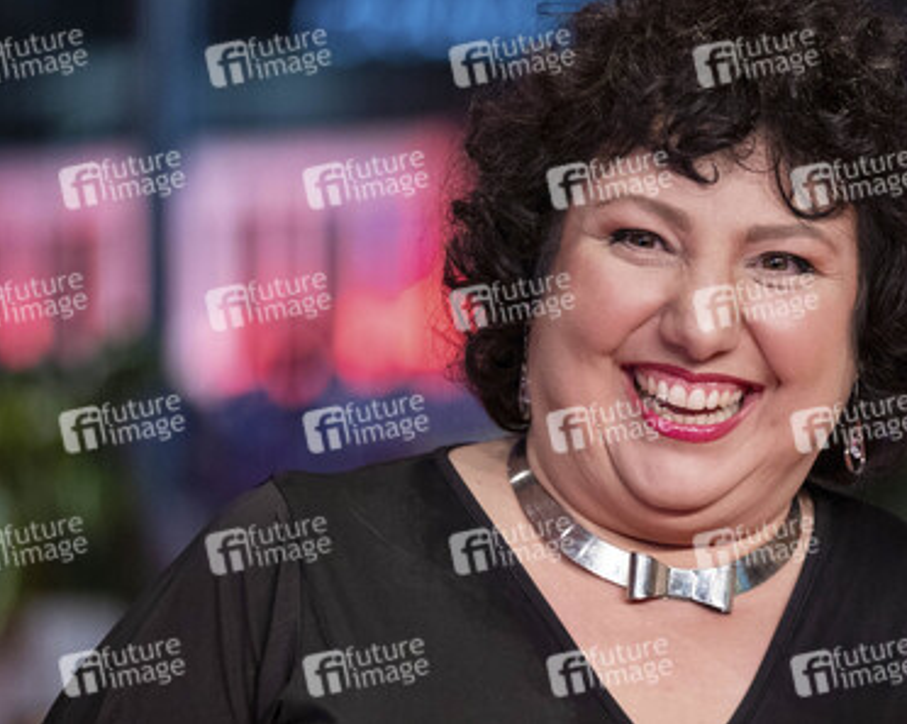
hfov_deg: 8.1
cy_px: 363
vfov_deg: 6.5
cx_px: 545
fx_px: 6411
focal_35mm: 239
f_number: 2.8
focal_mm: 140
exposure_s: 1/200
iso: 2500
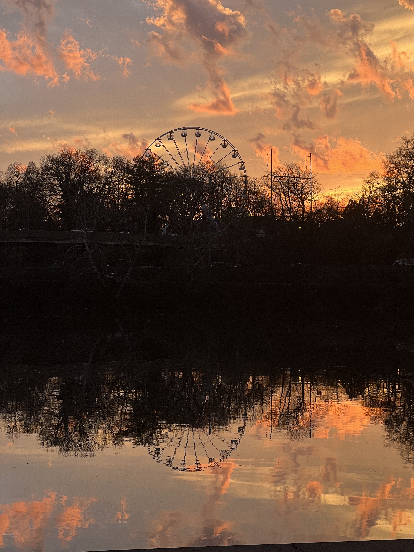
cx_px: 207
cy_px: 276
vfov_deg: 25.3
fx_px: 1228
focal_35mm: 77
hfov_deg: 19.1
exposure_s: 1/121
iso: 32
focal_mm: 9
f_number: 2.8
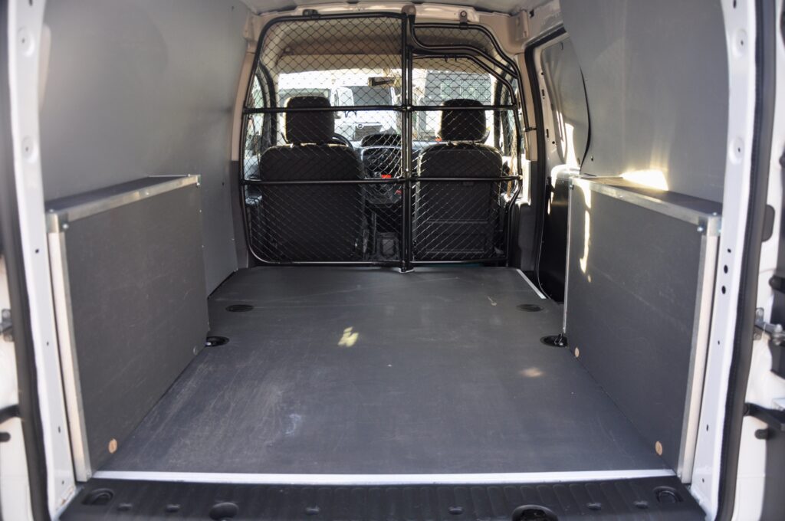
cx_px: 392
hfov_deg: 67.4
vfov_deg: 47.8
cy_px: 260
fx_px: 588
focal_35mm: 27
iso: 500
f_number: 4
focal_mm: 18
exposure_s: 1/60
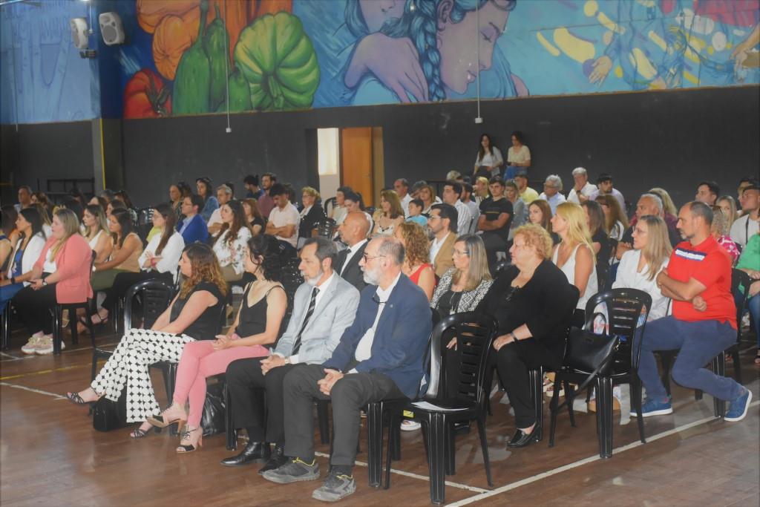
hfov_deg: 35.0
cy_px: 254
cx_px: 380
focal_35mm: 57
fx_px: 1203
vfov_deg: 23.8
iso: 3200
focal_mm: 38
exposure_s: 1/60
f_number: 7.1
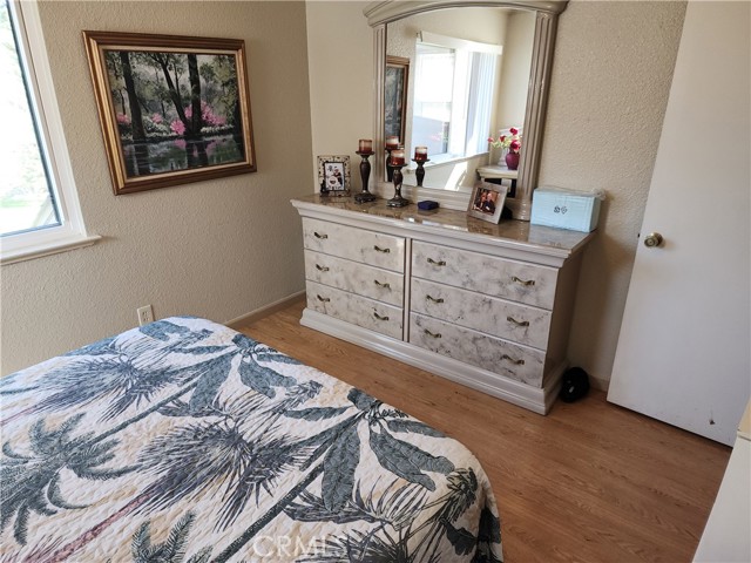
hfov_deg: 73.9
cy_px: 282
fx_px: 499
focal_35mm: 23
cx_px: 376
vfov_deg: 58.9
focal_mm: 6.4
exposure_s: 1/60
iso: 80
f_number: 1.8
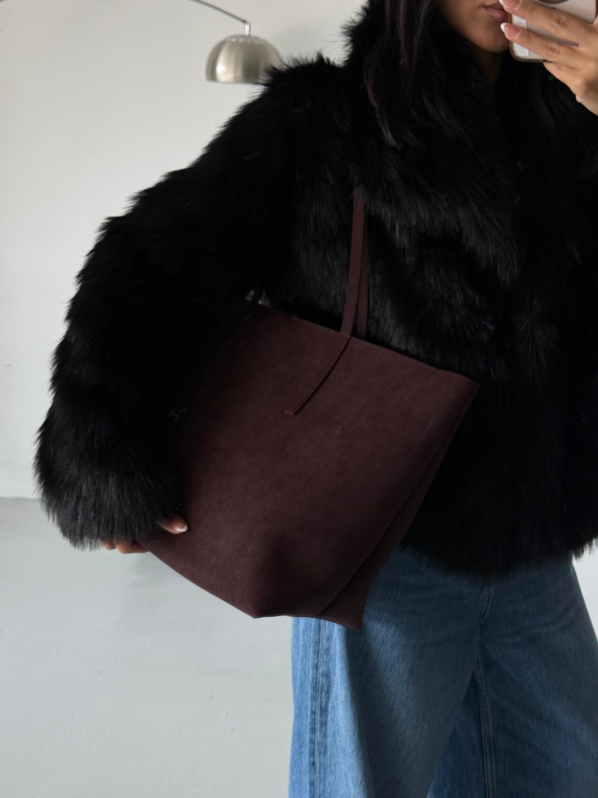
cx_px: 299
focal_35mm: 48
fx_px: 1106
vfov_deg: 39.7
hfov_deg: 30.3
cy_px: 399
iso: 80
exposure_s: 1/294
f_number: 1.78
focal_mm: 6.76
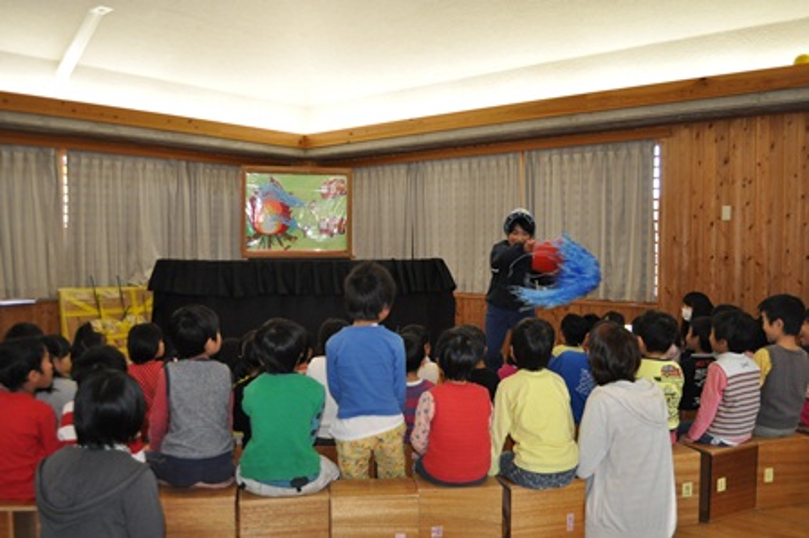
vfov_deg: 39.9
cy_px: 269
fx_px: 741
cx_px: 404
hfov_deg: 57.3
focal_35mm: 33
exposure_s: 1/80
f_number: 3.8
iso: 800
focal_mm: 22
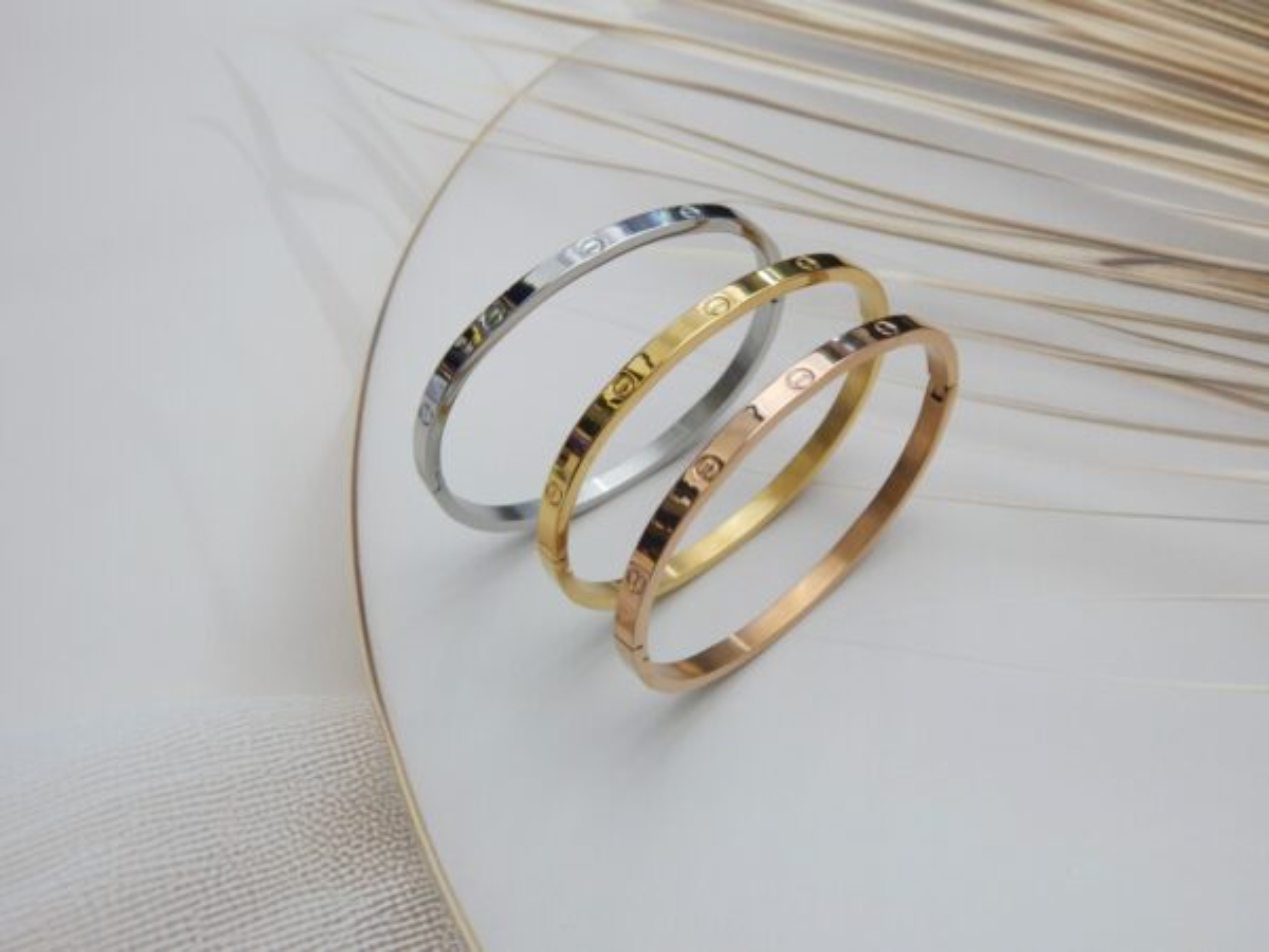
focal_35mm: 38
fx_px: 1393
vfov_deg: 37.7
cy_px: 476
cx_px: 634
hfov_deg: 49.0
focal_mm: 6.8
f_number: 3.4
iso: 220
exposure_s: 1/30
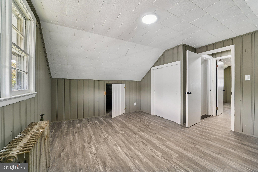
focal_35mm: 14
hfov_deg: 104.3
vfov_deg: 81.2
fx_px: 100
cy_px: 86
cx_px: 129
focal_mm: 14
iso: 400
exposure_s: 1/20
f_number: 8
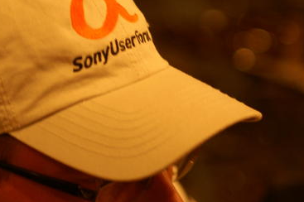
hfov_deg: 11.2
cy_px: 42
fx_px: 1544
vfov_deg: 7.5
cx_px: 109
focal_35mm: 183
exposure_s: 1/10
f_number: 2.8
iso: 400
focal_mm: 70
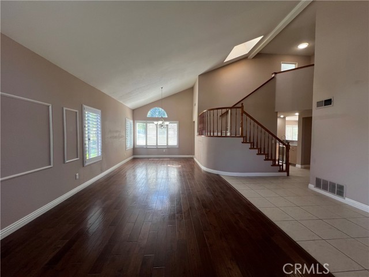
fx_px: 139
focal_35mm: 13
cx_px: 184
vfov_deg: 89.9
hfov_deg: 106.2
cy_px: 138
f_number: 1.8
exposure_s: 1/120
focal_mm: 1.57
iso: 50
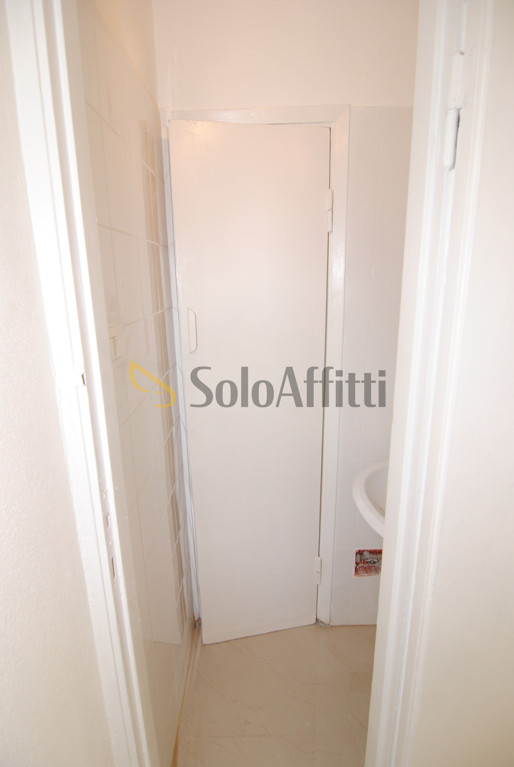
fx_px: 384
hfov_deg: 67.5
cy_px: 384
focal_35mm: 18
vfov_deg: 89.9
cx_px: 257
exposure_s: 1/60
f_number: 5.6
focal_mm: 12
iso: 400
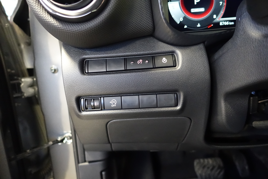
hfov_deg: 73.7
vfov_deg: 53.1
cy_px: 90
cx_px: 134
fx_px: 179
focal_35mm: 24
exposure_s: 1/40
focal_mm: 8.8
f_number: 1.8
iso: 3200
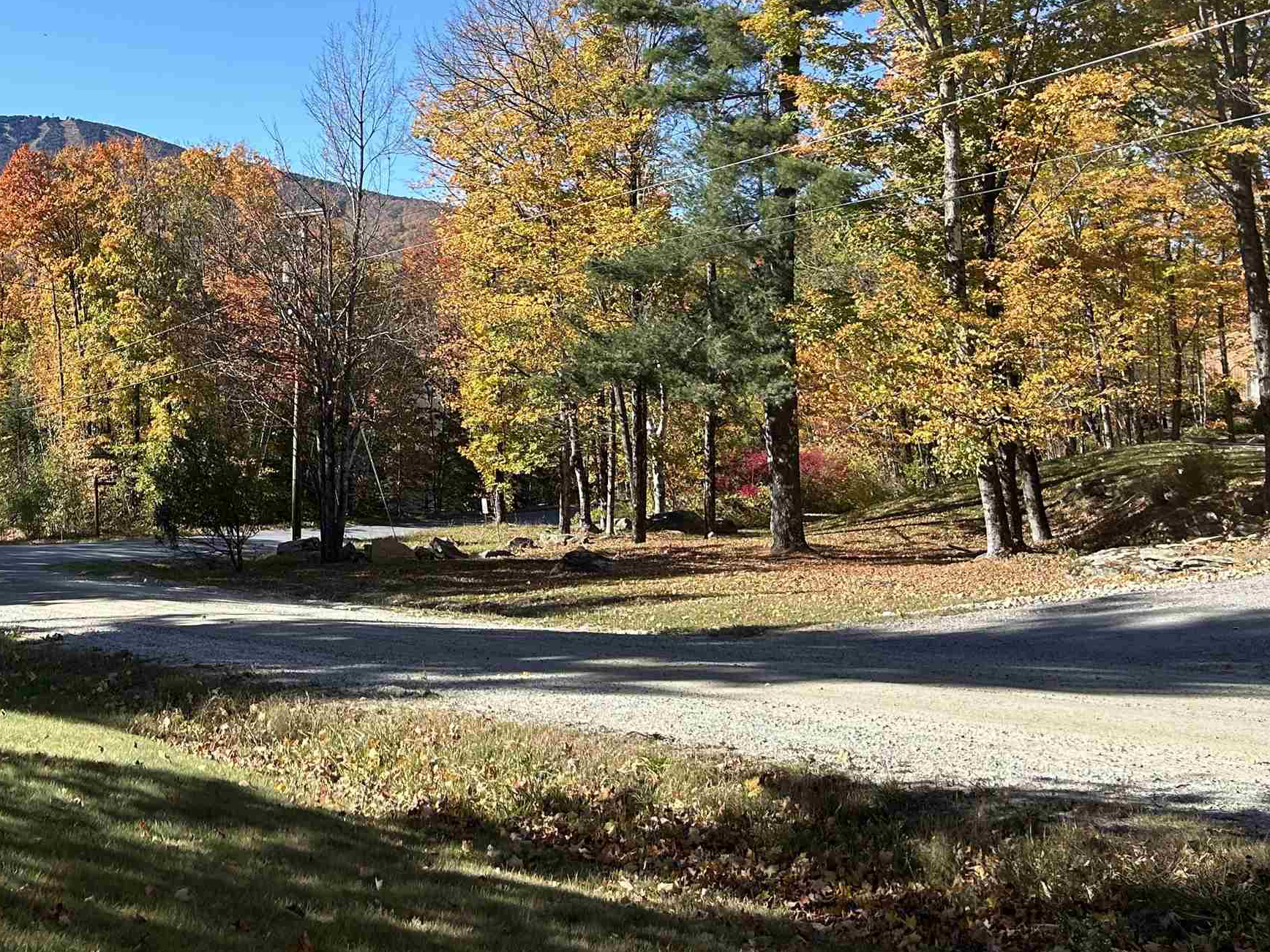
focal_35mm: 46
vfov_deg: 30.8
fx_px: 1688
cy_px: 207
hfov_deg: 38.7
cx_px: 157
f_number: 1.5
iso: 50
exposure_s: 1/2008
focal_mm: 5.7
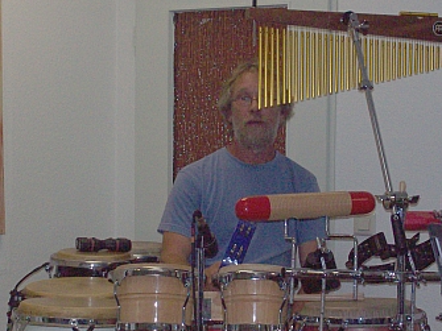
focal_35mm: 104
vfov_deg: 14.2
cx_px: 232
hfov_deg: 18.9
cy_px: 158
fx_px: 1327
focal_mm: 14.3
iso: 200
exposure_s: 1/112
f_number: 4.3
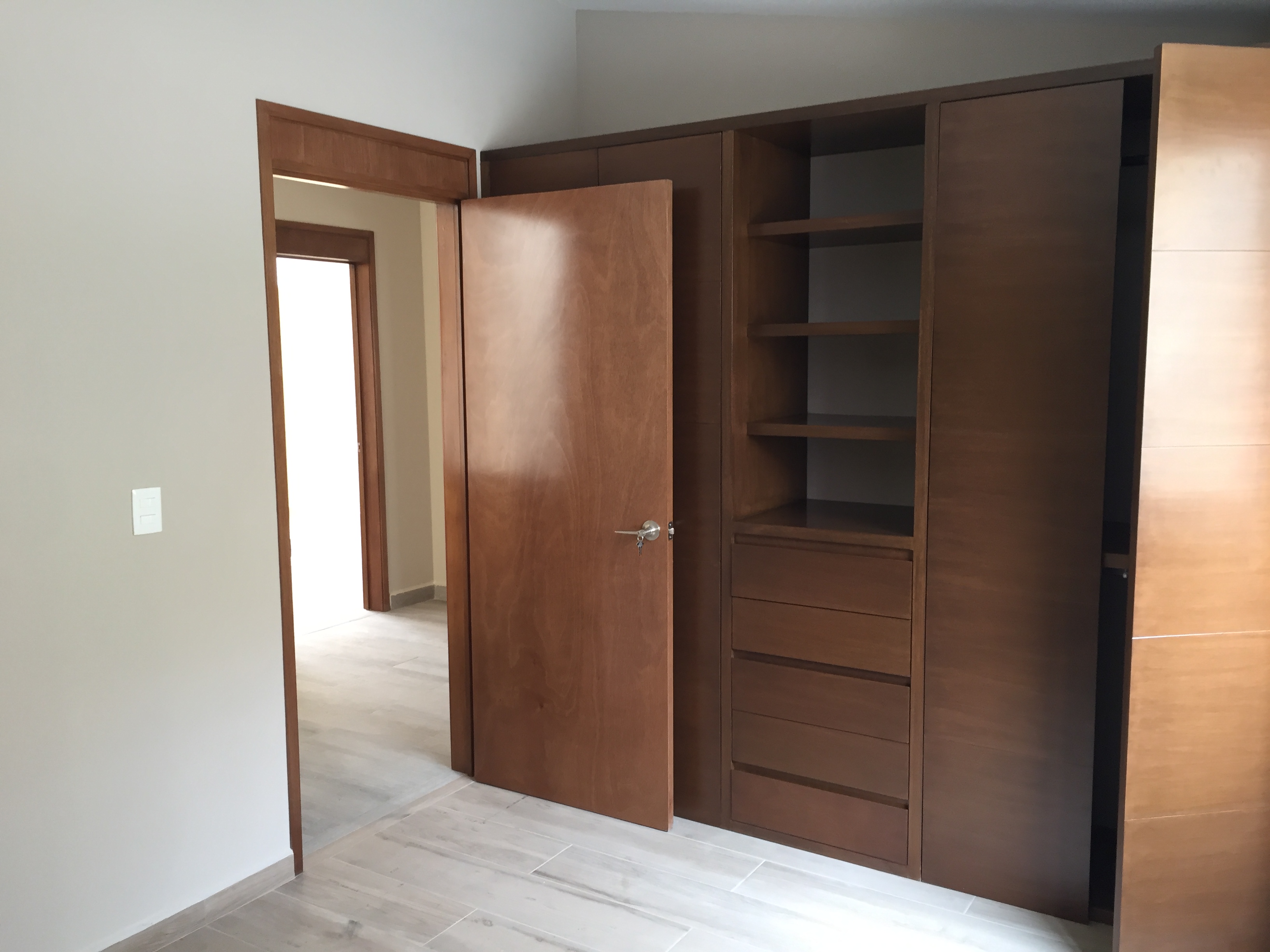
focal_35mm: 29
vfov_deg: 48.2
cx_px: 635
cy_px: 476
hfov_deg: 61.7
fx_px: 1064
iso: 64
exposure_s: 1/30
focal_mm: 4.15
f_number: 2.2
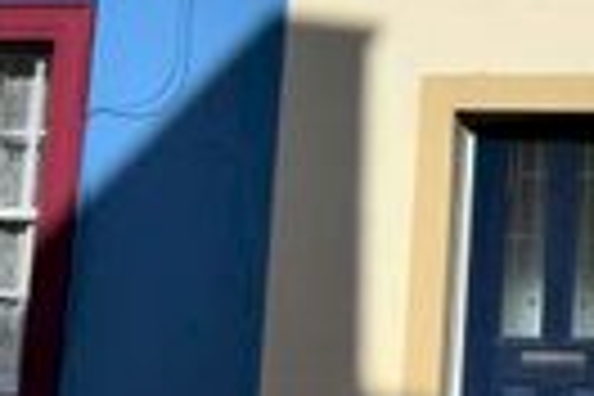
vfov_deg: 12.6
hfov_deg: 17.8
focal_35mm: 104
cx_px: 873
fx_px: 1710
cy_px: -189
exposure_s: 1/400
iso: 200
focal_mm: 13
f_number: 10
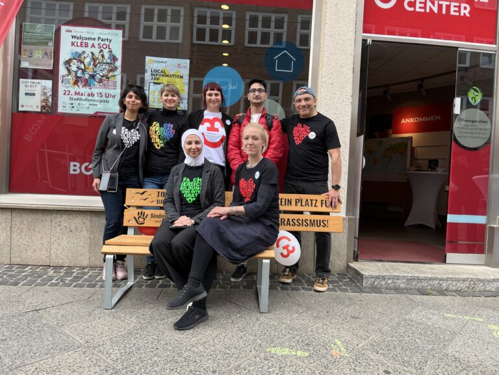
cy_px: 188
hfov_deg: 67.3
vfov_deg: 53.1
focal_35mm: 26
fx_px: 375
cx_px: 250
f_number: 1.6
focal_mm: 5.1
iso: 50
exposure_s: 1/615
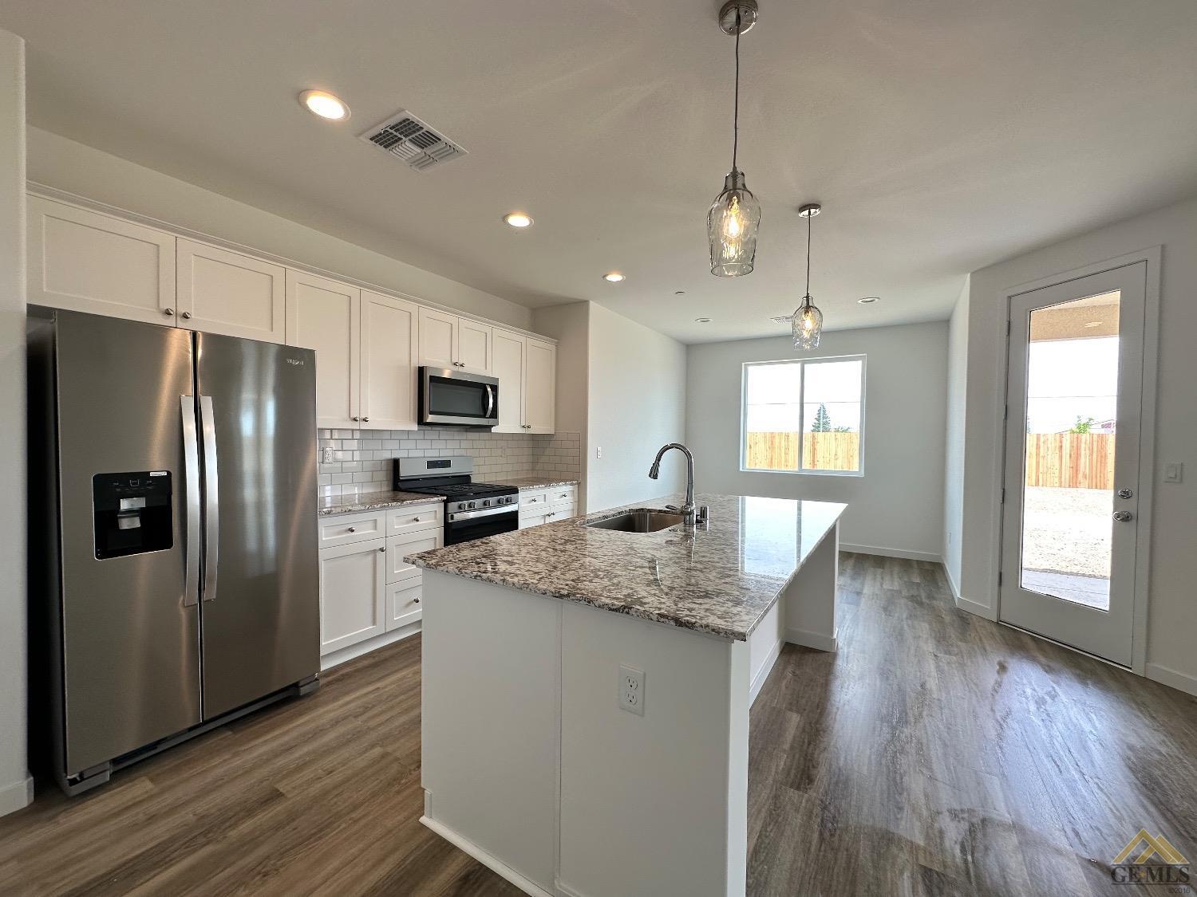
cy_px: 448
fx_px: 484
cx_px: 598
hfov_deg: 102.1
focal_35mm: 14
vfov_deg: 85.7
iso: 50
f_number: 2.2
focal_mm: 2.22
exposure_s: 1/120
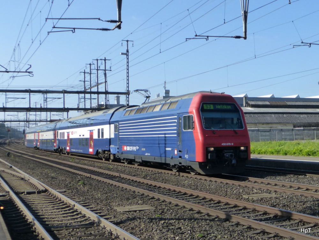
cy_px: 120
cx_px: 160
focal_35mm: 35
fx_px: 323
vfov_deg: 40.8
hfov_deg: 52.6
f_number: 3.7
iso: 160
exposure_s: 1/800
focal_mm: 6.1
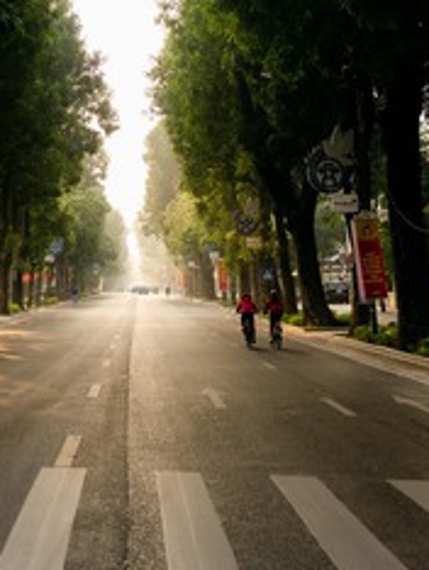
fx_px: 1039
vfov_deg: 29.5
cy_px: 67
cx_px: 102
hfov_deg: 23.1
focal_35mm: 63
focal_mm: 24
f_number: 2.8
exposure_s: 1/320
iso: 160
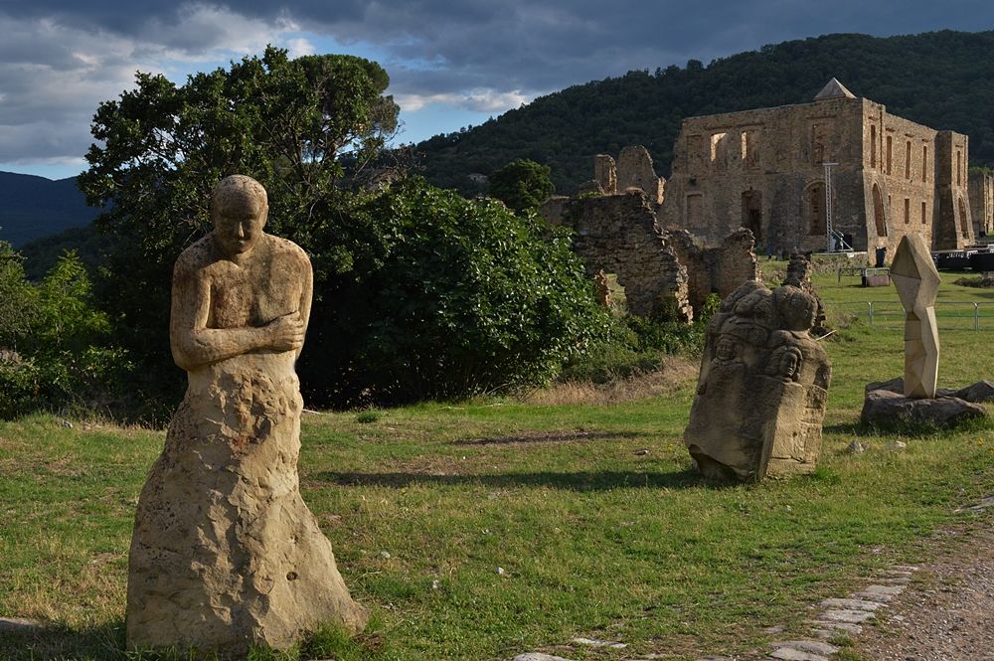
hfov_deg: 53.2
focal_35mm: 36
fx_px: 993
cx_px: 497
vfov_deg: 36.8
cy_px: 330
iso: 220
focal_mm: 24
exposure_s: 1/125
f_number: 11
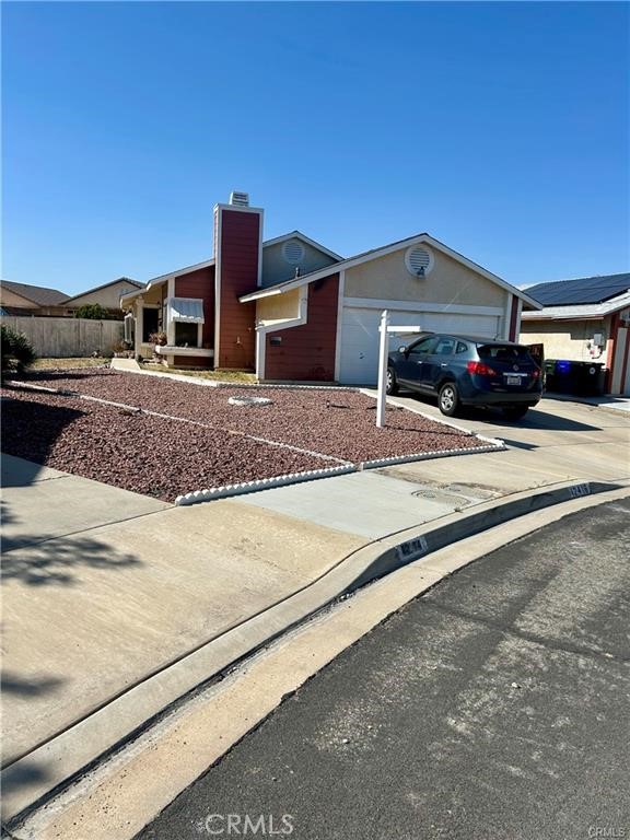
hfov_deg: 53.1
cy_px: 420
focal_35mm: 26
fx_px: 631
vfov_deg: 67.3
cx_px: 315
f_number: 1.5
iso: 50
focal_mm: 5.7
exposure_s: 1/5882
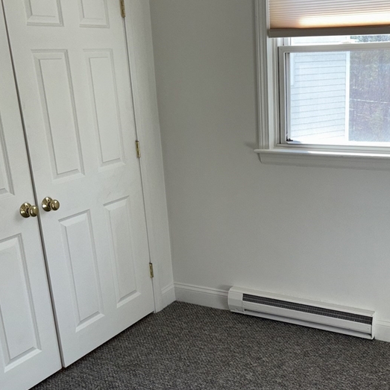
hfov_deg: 37.2
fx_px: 574
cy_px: 250
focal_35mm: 45
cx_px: 259
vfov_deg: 37.3
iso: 64
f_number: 1.6
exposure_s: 1/120
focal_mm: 5.96
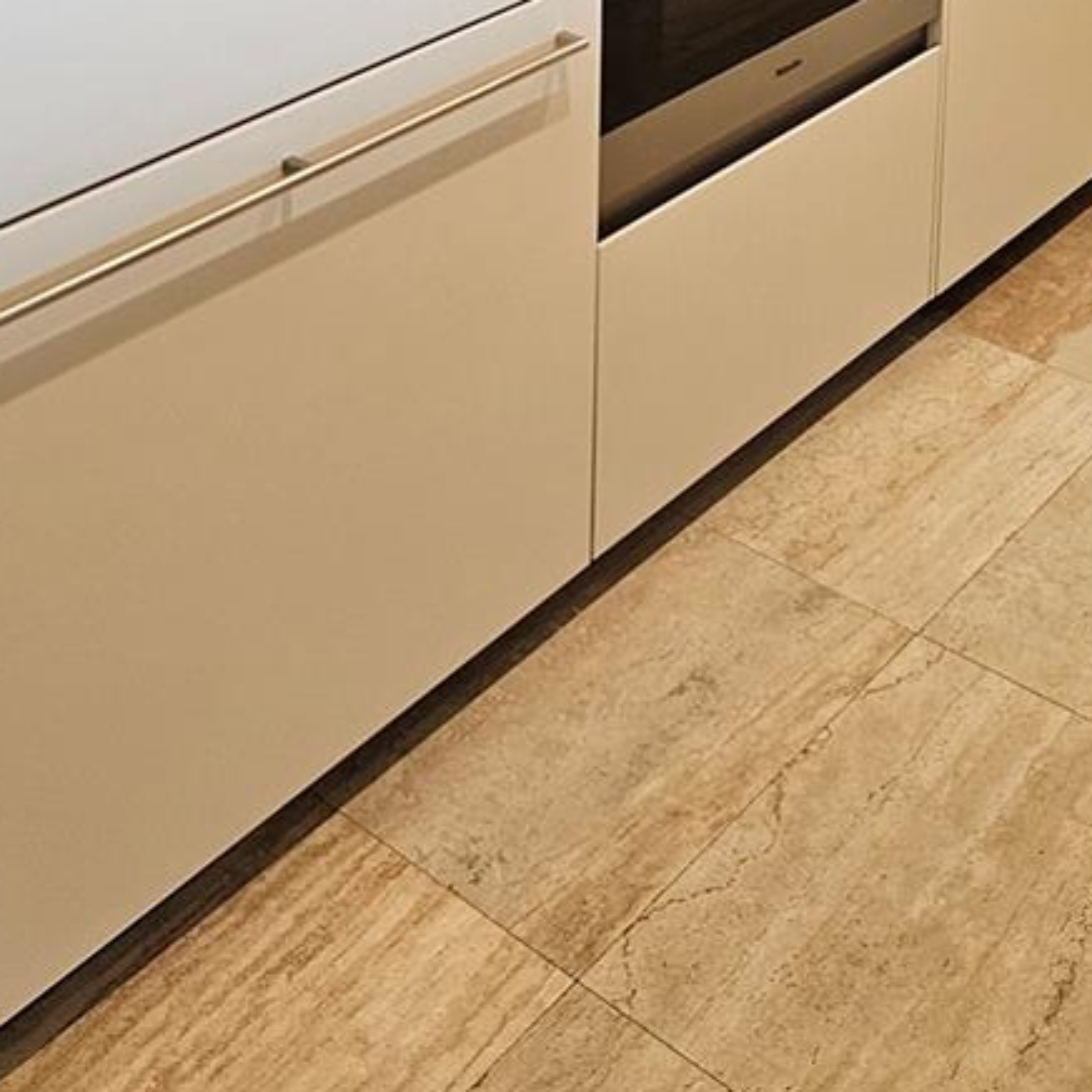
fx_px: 1999
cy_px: -318
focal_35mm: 56
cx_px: 411
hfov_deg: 30.4
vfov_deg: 26.2
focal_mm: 6.3
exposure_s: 1/120
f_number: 1.7
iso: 160
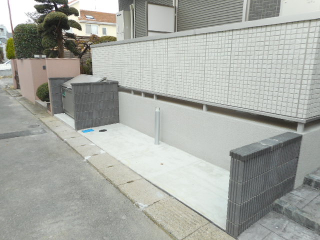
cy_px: 120
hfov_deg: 69.4
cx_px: 160
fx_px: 231
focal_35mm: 25
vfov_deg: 54.9
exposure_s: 1/50
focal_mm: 4.5
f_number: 3.7
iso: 80
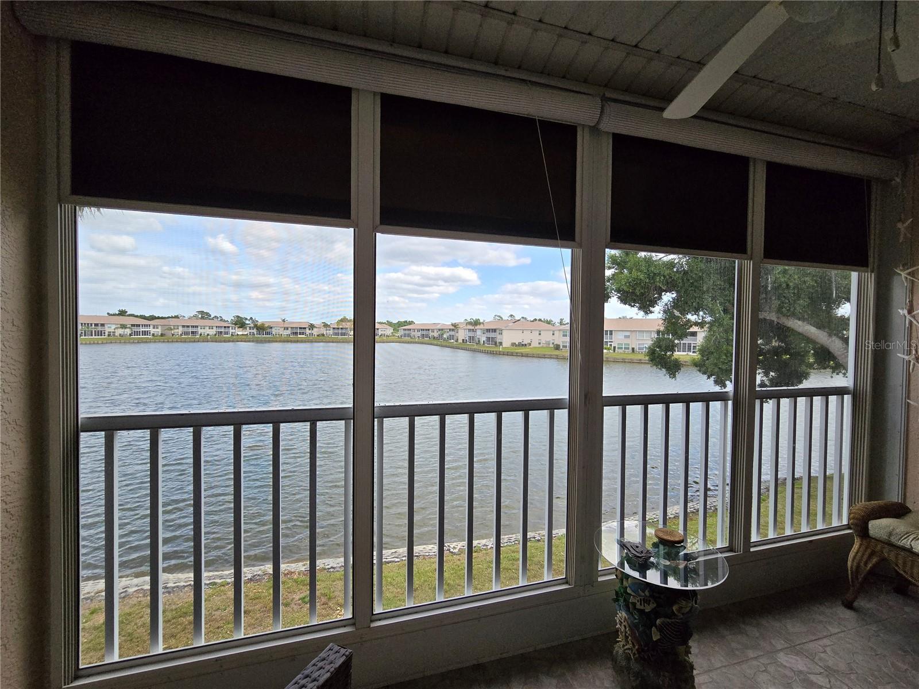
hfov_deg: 106.2
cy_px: 344
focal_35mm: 13
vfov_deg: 89.9
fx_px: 345
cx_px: 460
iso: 160
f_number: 2.2
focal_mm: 2.2
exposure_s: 1/2000
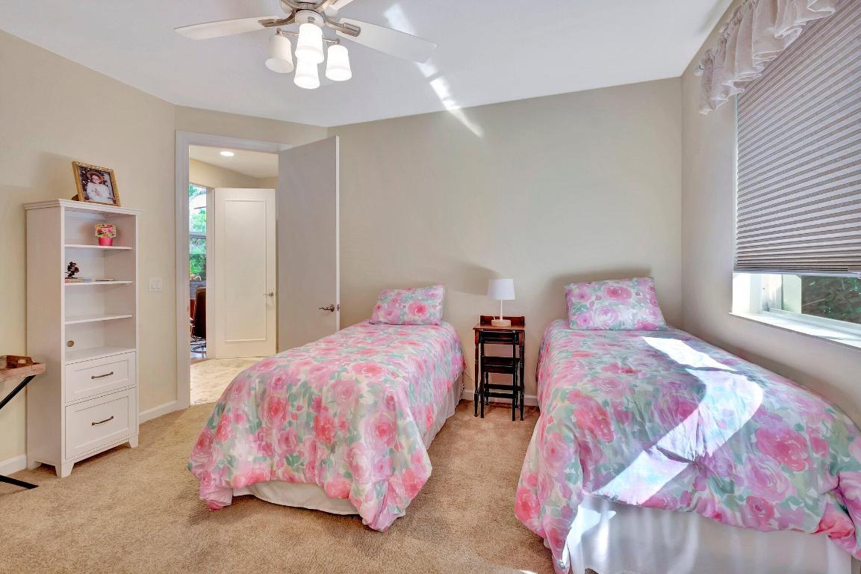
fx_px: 359
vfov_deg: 77.3
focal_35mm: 15
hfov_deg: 100.4
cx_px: 430
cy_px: 287
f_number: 8
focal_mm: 10
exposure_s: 1/5
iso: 640
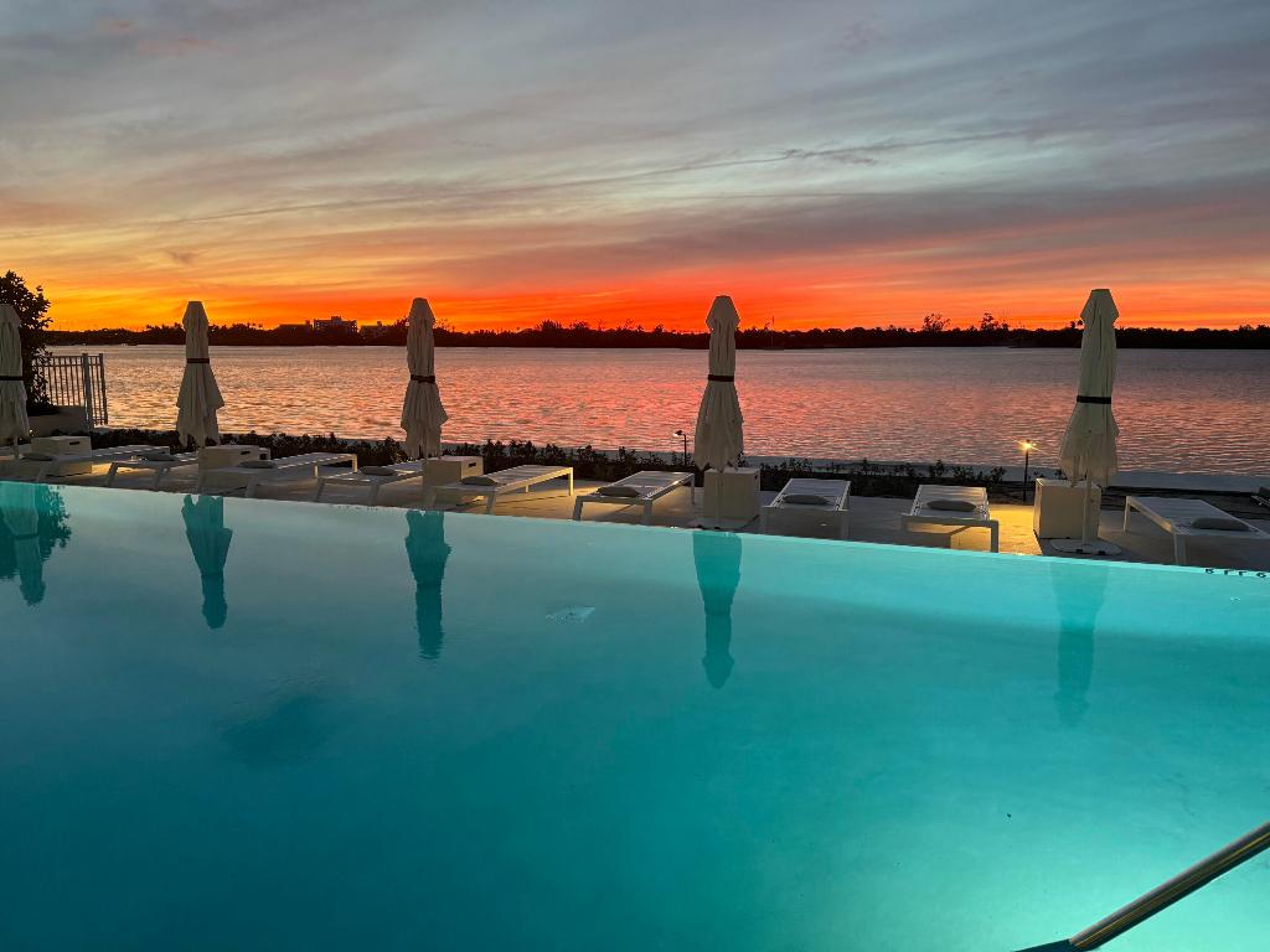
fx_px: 881
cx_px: 635
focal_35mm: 24
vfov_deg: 56.8
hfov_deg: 71.6
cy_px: 476
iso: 400
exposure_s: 1/59
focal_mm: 6.76
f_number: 1.78
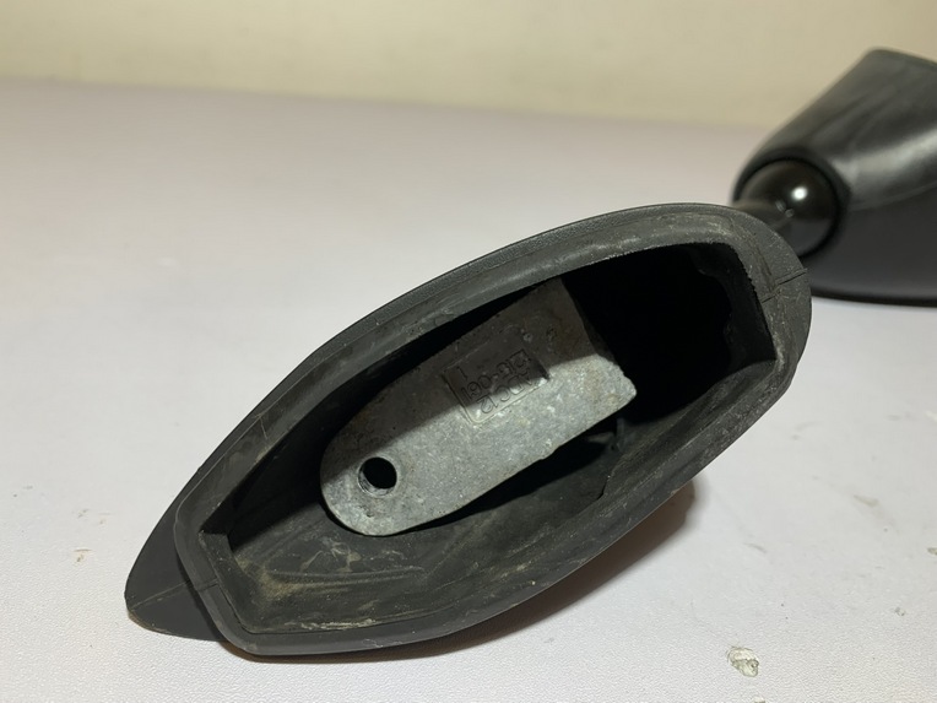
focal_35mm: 26
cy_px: 352
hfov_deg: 67.3
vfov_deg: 53.1
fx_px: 704
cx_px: 468
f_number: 1.8
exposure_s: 1/121
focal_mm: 4.25
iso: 50
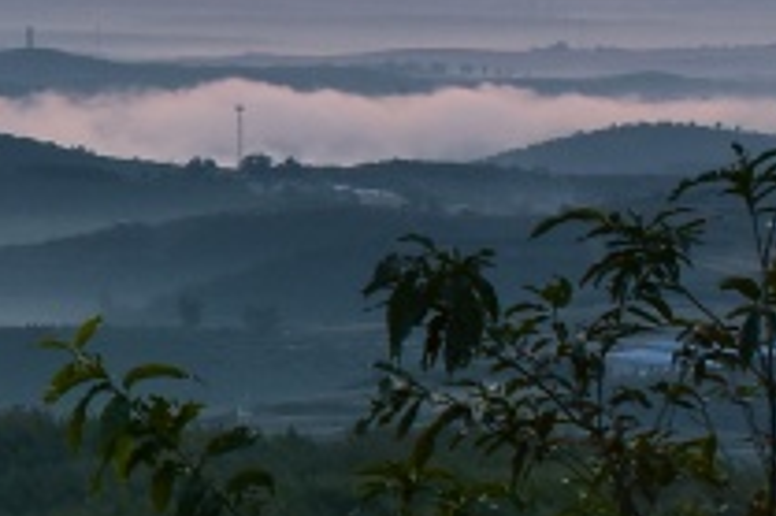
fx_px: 6311
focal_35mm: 293
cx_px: -691
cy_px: 37
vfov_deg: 4.7
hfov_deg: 6.8
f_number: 11
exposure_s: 1/20
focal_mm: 34
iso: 100
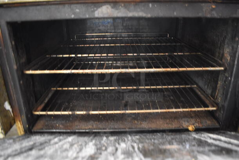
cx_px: 120
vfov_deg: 48.0
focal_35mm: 27
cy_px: 80
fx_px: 179
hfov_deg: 67.3
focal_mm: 18
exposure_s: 1/8
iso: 3200
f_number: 3.5
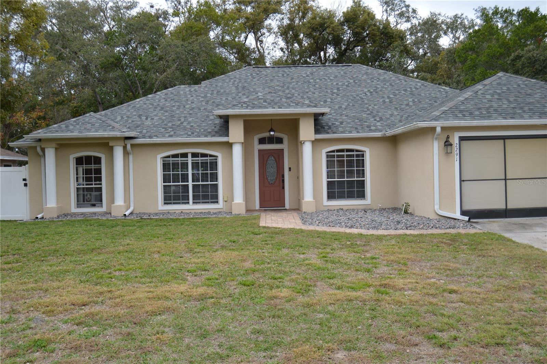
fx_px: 592
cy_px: 182
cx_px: 274
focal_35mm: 39
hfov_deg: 49.6
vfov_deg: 34.1
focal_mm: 26
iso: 100
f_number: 6.3
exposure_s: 1/160
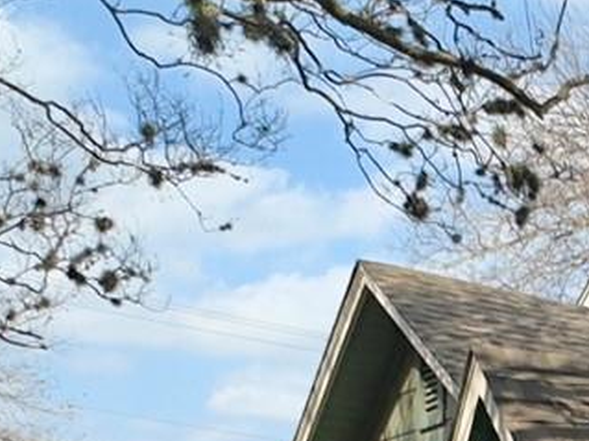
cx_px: 955
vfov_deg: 14.4
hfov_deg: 18.5
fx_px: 1531
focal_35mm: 90
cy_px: 793
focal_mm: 2.22
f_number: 2.2
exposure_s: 1/1217
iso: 50
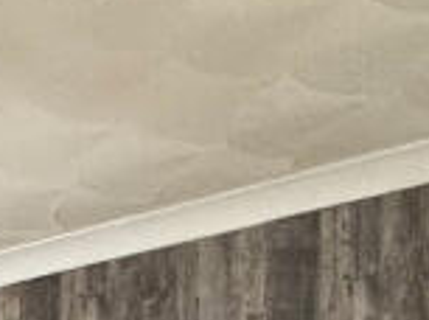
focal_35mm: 94
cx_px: -491
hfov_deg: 15.5
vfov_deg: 12.9
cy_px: 702
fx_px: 1162
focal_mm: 2.22
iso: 400
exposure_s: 1/50
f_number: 2.2
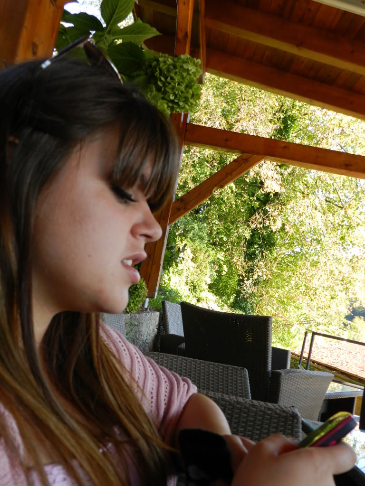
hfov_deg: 44.2
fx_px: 450
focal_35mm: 32
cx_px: 182
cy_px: 243
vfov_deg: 56.8
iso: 250
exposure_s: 1/200
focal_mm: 5.6
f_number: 3.7
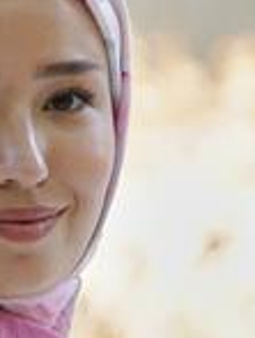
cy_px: 310
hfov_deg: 2.5
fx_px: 5926
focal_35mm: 606
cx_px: -30
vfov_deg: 3.3
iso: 500
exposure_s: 1/125
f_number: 5.6
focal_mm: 200
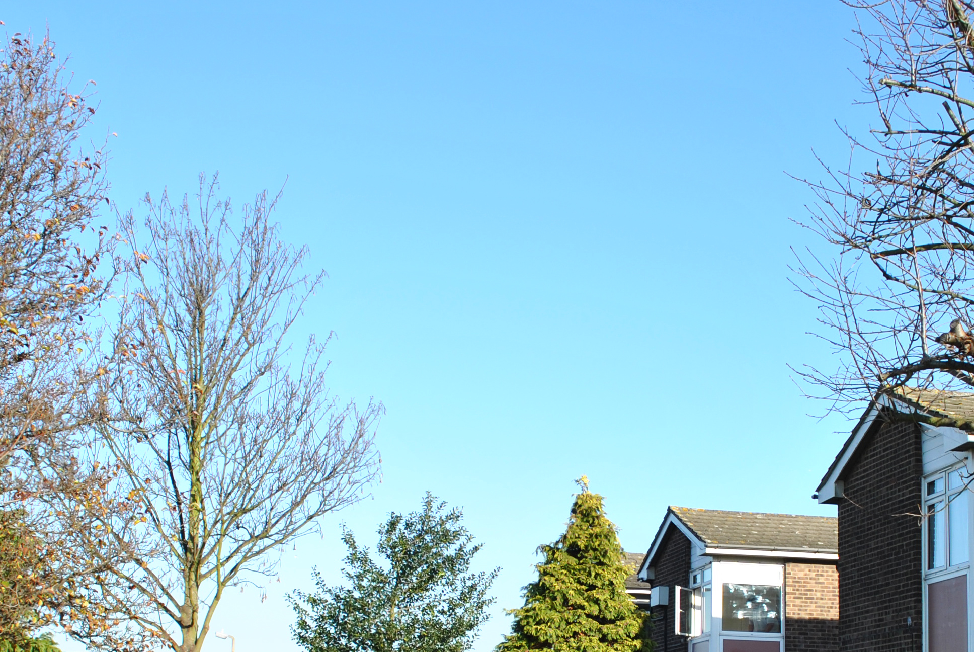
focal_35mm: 54
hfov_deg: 36.8
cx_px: 559
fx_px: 1463
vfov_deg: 24.5
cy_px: 563
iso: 100
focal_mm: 18
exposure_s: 1/200
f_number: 6.3
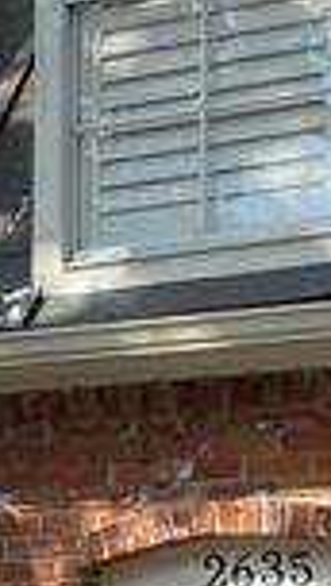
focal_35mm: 143
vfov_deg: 14.5
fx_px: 2221
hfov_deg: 8.5
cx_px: -8
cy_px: 732
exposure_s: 1/949
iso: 32
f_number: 1.8
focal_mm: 4.25
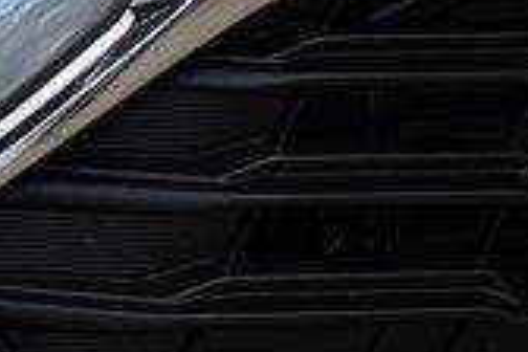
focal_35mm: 401
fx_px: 5881
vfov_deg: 3.4
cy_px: 42
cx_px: 952
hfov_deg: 5.1
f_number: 7.1
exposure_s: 1/30
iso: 720
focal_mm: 70
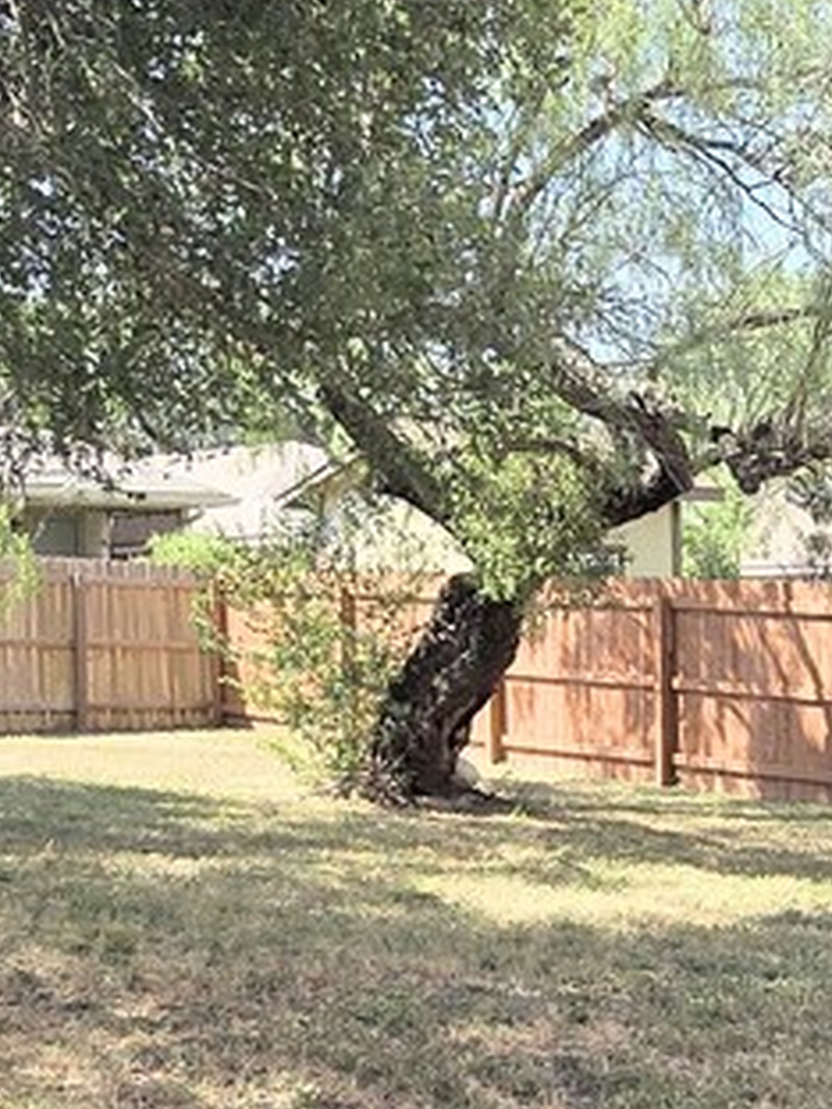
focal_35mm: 60
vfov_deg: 32.0
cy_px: 729
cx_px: 683
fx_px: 1923
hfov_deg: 24.0
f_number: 2.2
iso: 50
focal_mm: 2.2
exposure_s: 1/1167
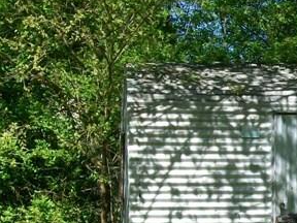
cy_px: 146
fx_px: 1098
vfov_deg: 11.6
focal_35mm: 128
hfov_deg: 15.2
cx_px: 279
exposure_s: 1/320
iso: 64
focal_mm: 6
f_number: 4.8
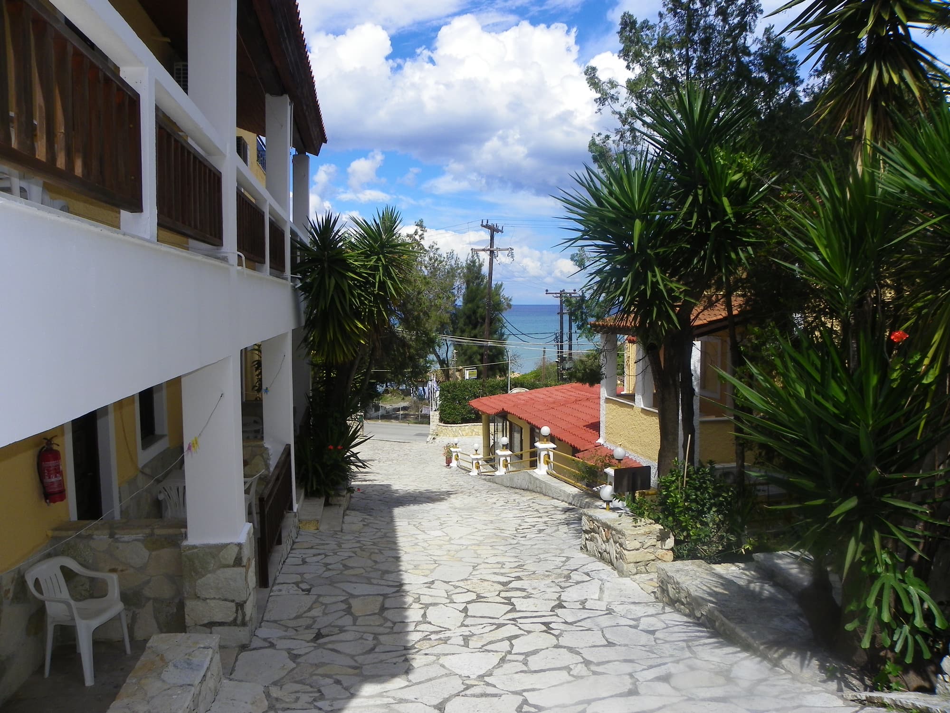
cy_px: 356
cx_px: 475
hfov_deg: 67.3
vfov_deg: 53.1
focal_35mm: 26
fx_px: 714
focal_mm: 4.6
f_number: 5.6
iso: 64
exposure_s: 1/500
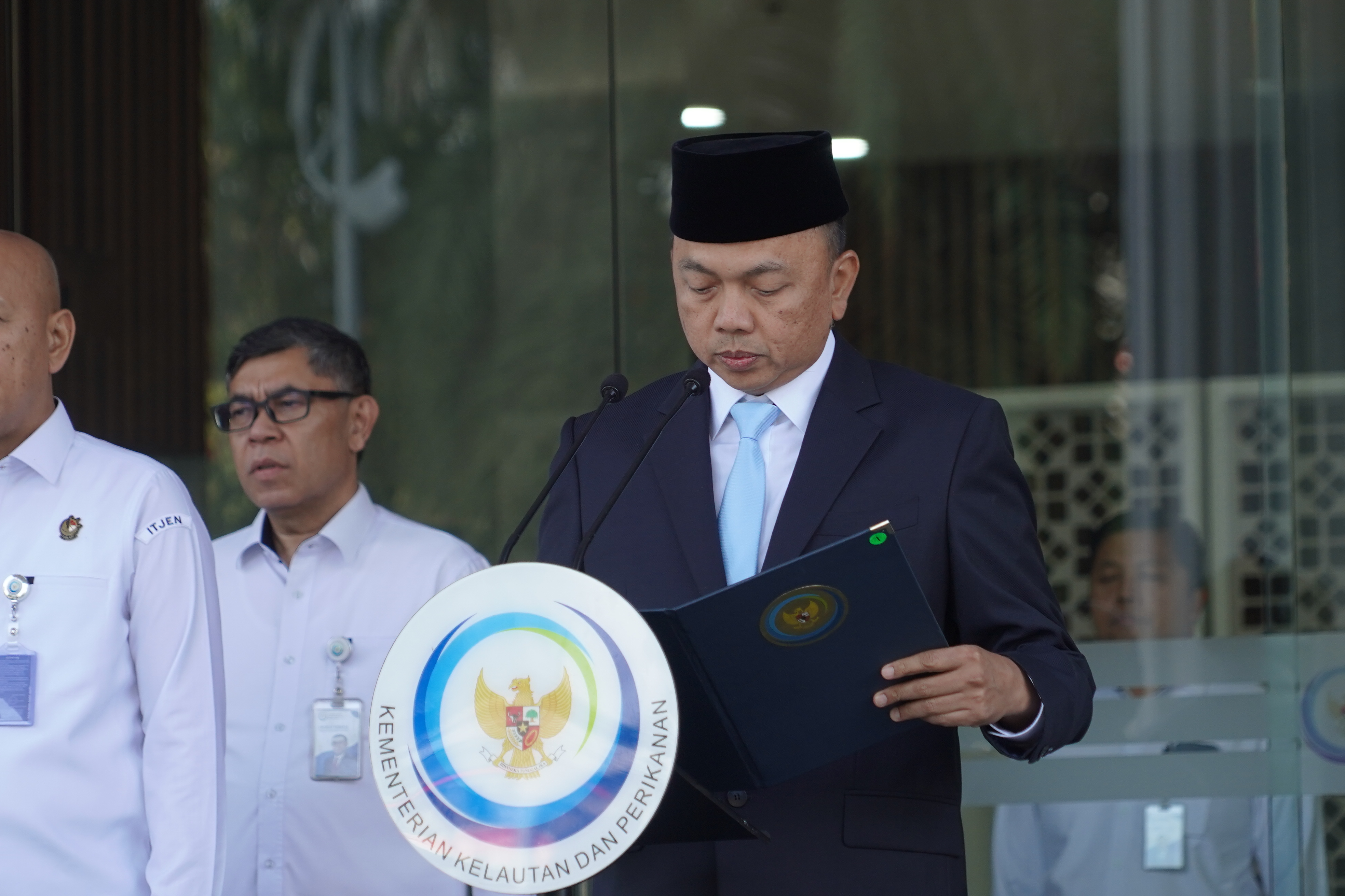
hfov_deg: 7.5
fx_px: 10311
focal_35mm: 276
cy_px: 448
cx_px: 672
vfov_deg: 5.0
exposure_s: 1/160
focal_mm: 184
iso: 640
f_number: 6.3
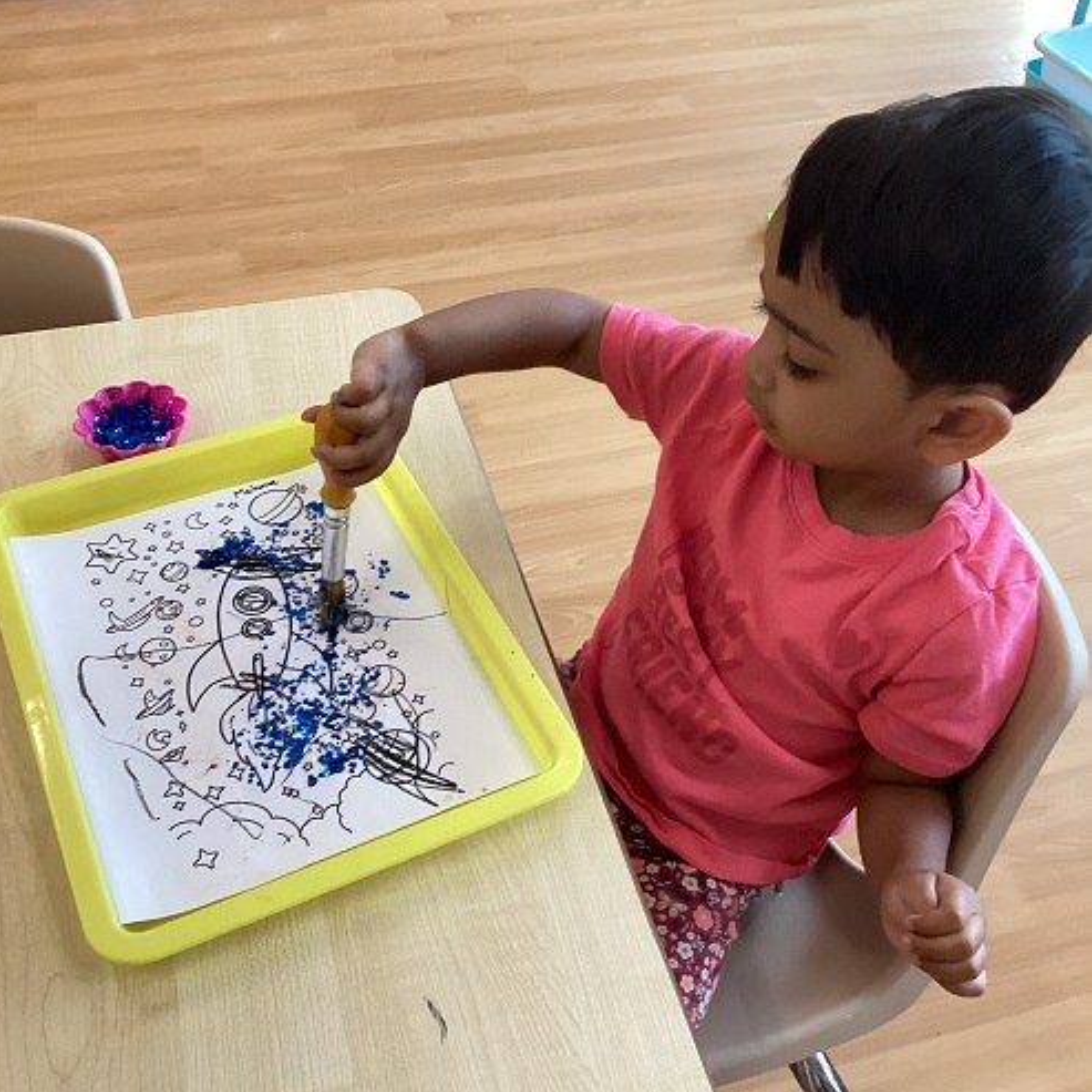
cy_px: 521
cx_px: 540
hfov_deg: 44.9
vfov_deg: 44.9
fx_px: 1321
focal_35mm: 37
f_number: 2.4
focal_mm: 3.3
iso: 320
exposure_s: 1/40
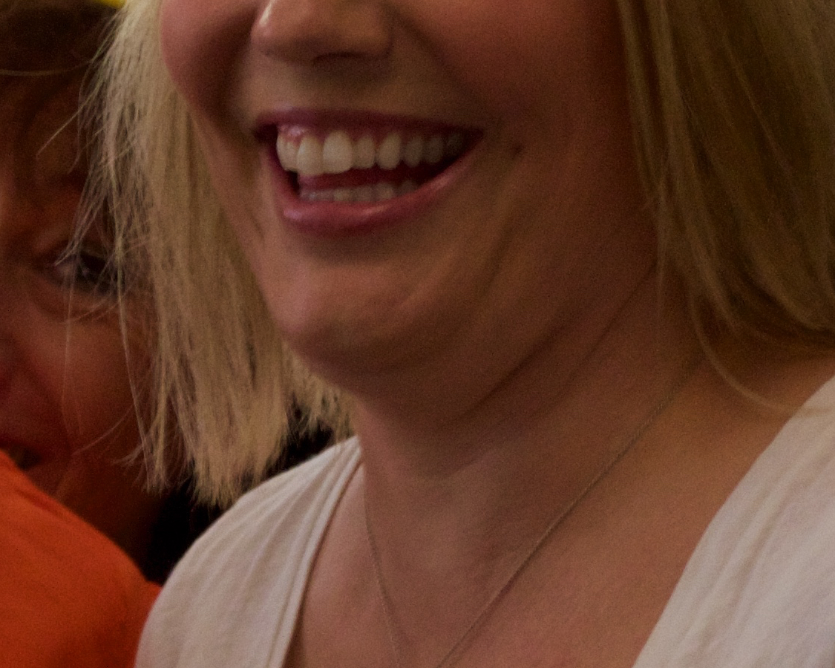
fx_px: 8180
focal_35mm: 331
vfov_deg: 4.7
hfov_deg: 5.8
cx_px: 234
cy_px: 534
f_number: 5.3
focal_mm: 44
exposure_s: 1/80
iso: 400
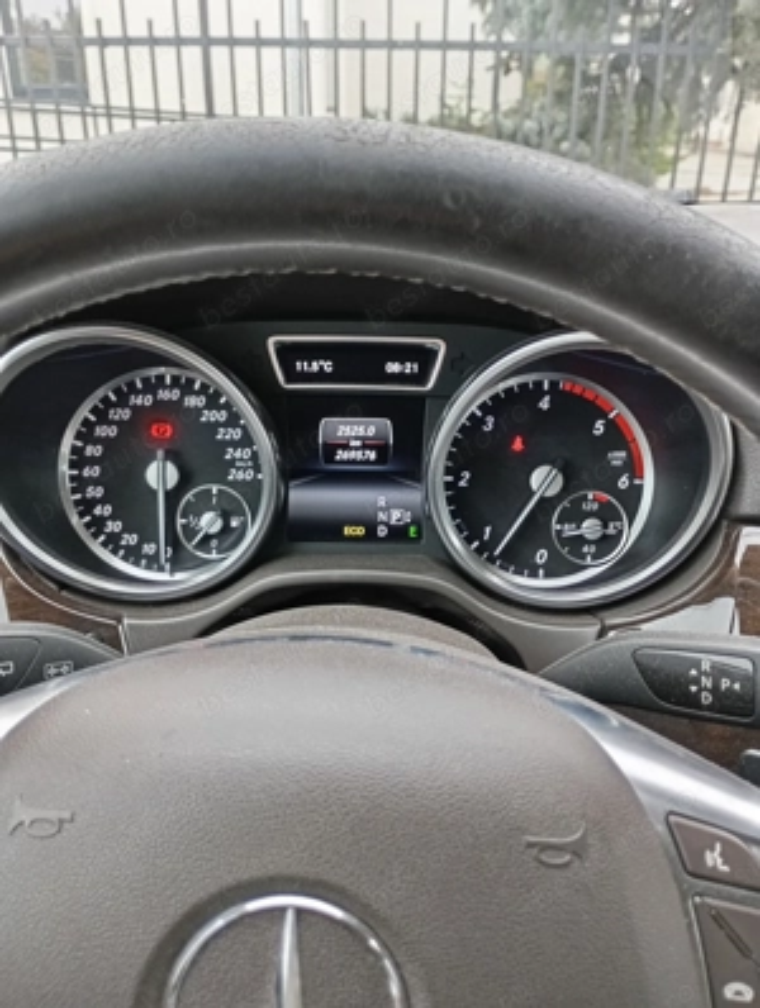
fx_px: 817
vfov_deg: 63.4
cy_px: 504
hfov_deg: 49.9
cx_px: 380
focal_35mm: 28
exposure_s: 1/33.3
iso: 683
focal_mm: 4.27
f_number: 1.8
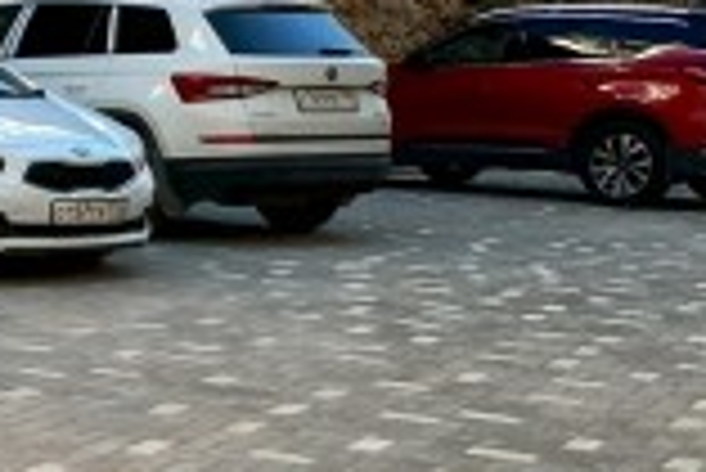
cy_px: 175
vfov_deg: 14.4
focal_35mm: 95
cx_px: -319
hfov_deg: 19.1
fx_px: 1865
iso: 40
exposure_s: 1/232
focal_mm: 2.22
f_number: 2.2
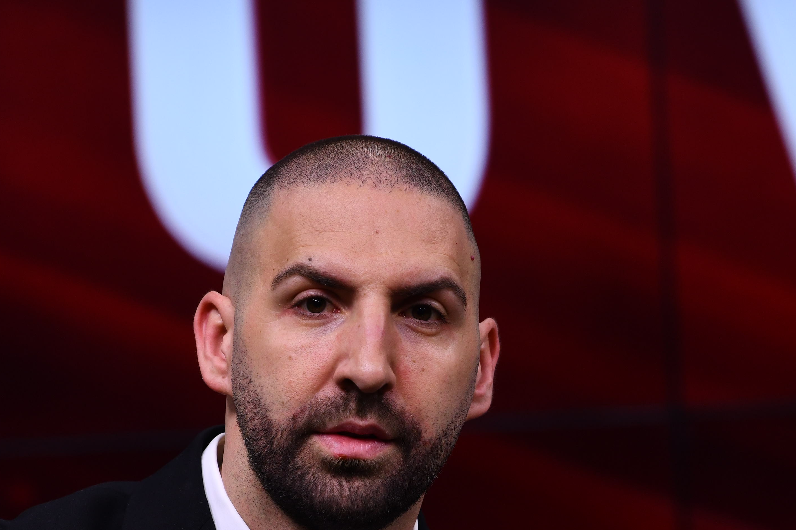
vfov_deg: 3.2
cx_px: 326
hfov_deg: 4.7
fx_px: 9618
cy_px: 476
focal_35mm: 435
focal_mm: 200
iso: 320
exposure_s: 1/250
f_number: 4
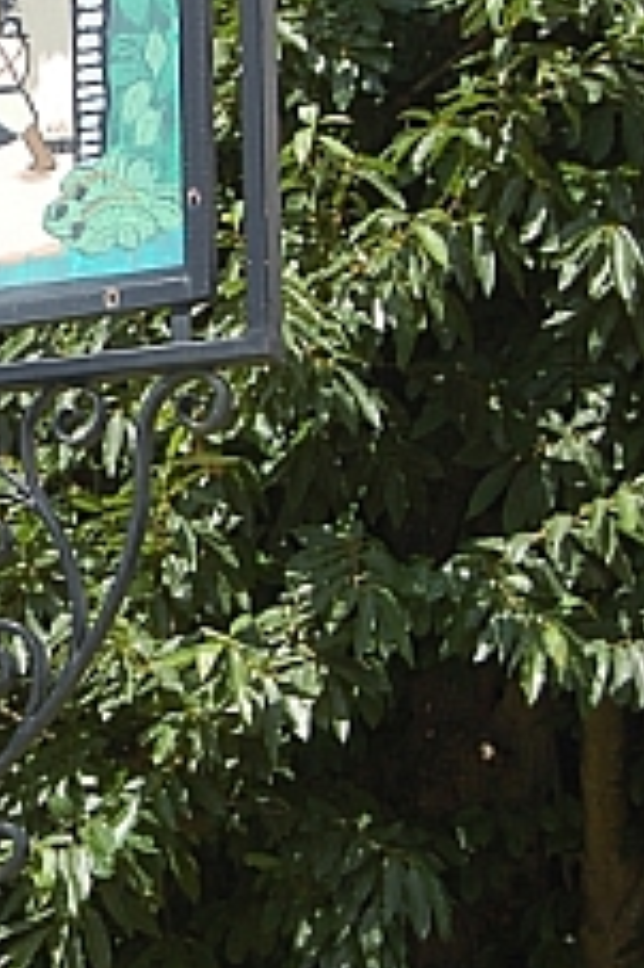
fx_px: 4488
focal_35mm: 167
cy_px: 318
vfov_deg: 12.3
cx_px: -196
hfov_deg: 8.1
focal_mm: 42
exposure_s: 1/500
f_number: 5.6
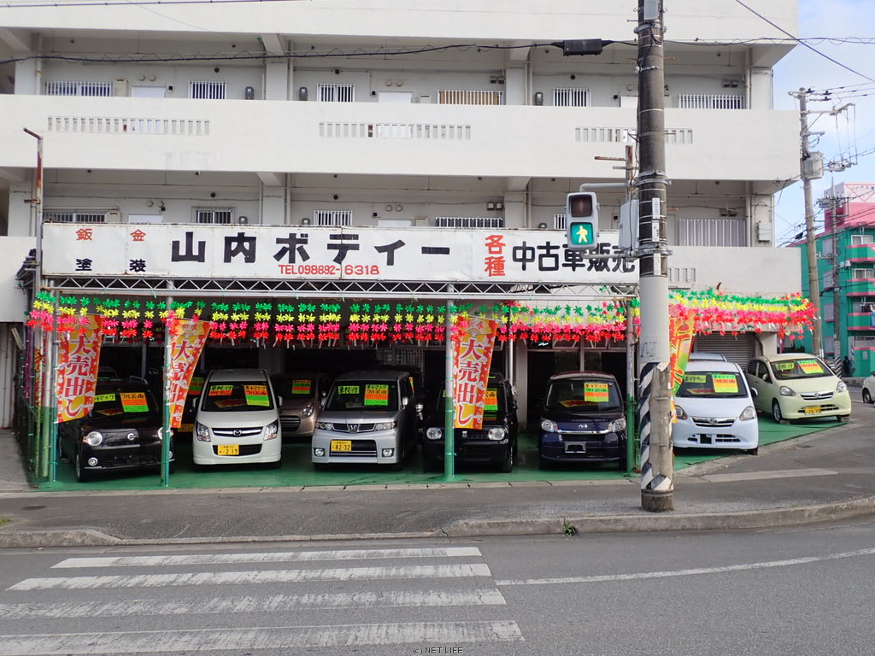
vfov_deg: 44.2
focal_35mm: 32
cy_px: 328
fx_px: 809
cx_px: 438
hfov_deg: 56.8
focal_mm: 5.87
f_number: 3.2
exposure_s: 1/500
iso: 100
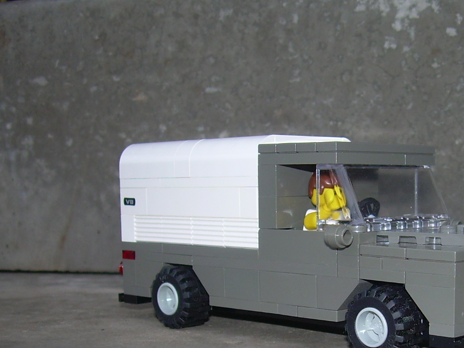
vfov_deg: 21.7
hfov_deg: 28.5
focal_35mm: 67
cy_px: 275
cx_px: 350
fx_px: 898
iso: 50
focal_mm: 6.3
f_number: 2.8
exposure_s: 1/60
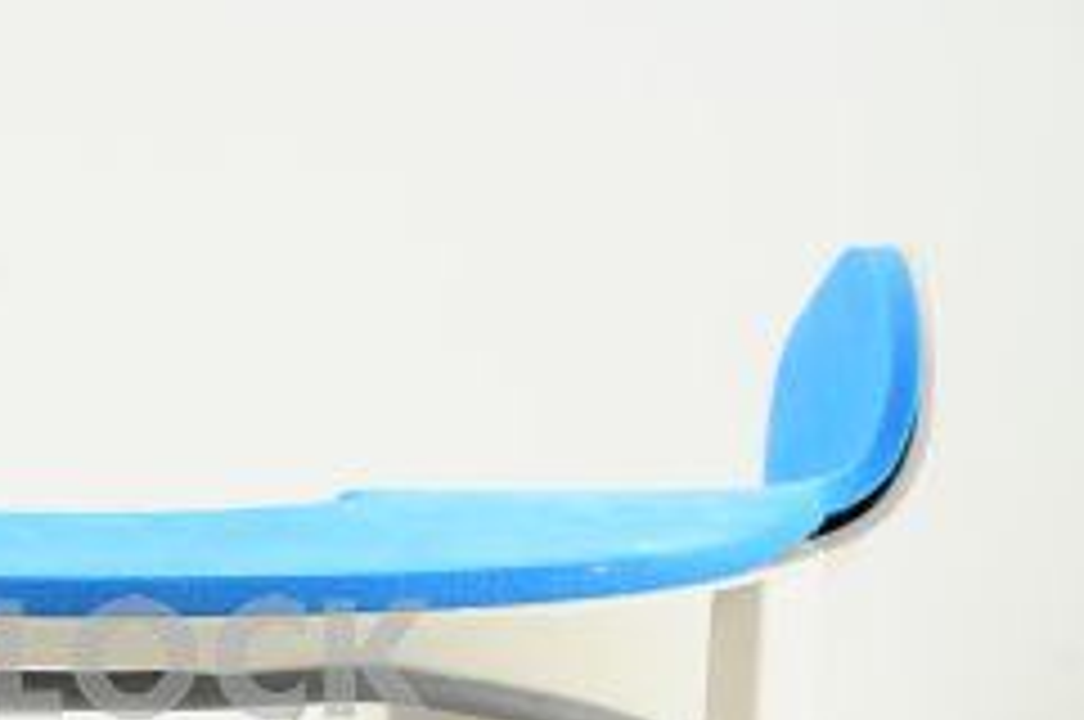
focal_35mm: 137
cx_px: -9
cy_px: 709
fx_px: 4120
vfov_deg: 9.9
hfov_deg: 14.7
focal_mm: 55
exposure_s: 1/125
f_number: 7.1
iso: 800
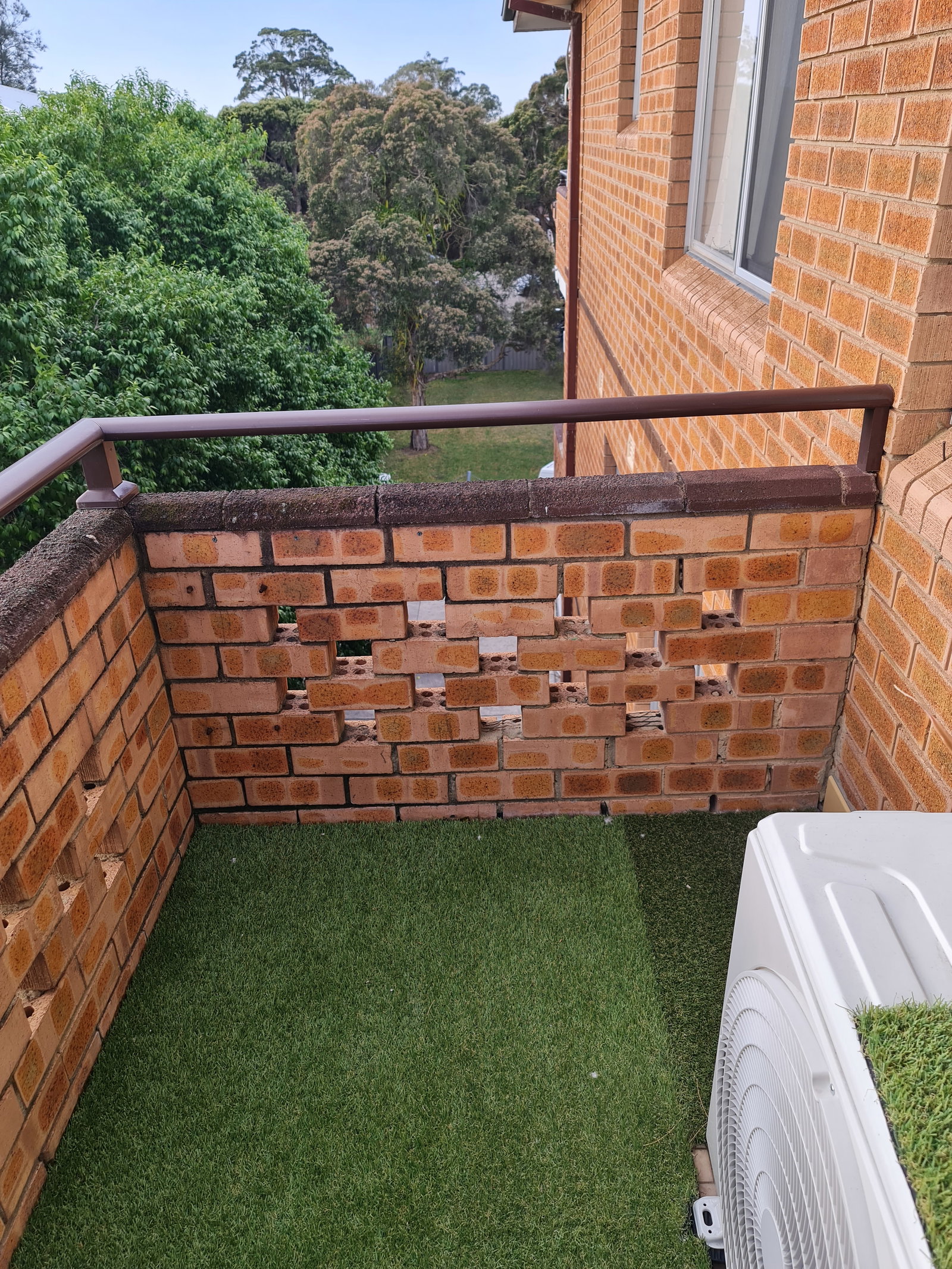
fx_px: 917
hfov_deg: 54.9
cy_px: 634
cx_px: 476
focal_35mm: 25
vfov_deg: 69.4
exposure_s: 1/110
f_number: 1.8
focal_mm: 7
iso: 50
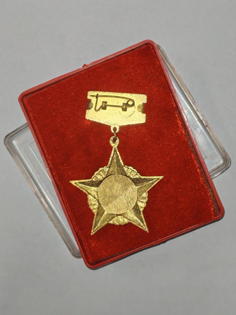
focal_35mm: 68
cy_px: 158
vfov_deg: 28.6
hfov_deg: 21.6
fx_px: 618
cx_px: 118
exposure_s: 1/100
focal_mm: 5.52
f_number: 1.95
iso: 160
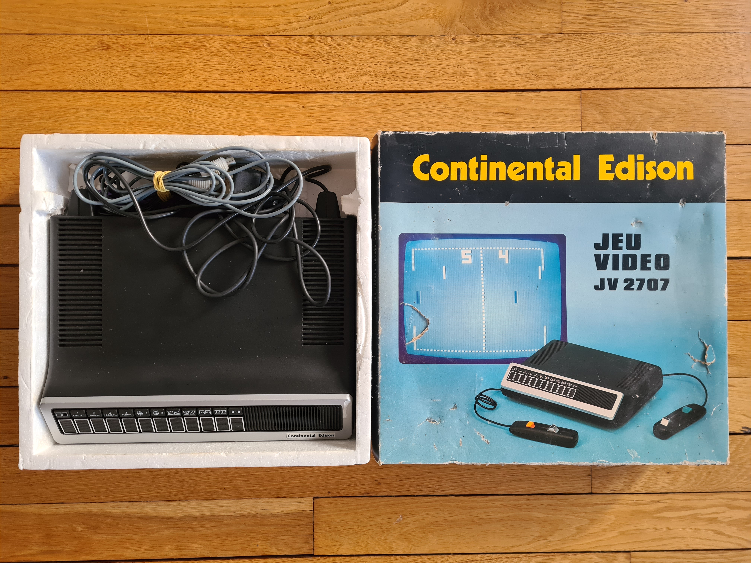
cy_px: 282
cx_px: 376
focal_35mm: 26
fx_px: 564
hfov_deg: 67.3
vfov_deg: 53.1
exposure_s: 1/50
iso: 200
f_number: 1.8
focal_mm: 5.4
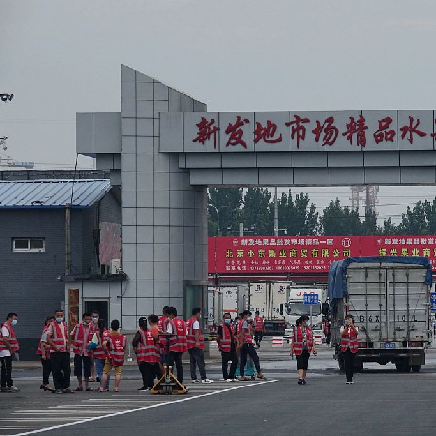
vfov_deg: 7.1
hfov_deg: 7.1
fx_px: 3491
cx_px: 352
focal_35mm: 245
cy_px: 227
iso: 200
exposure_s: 1/1600
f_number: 5.6
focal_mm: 60.29
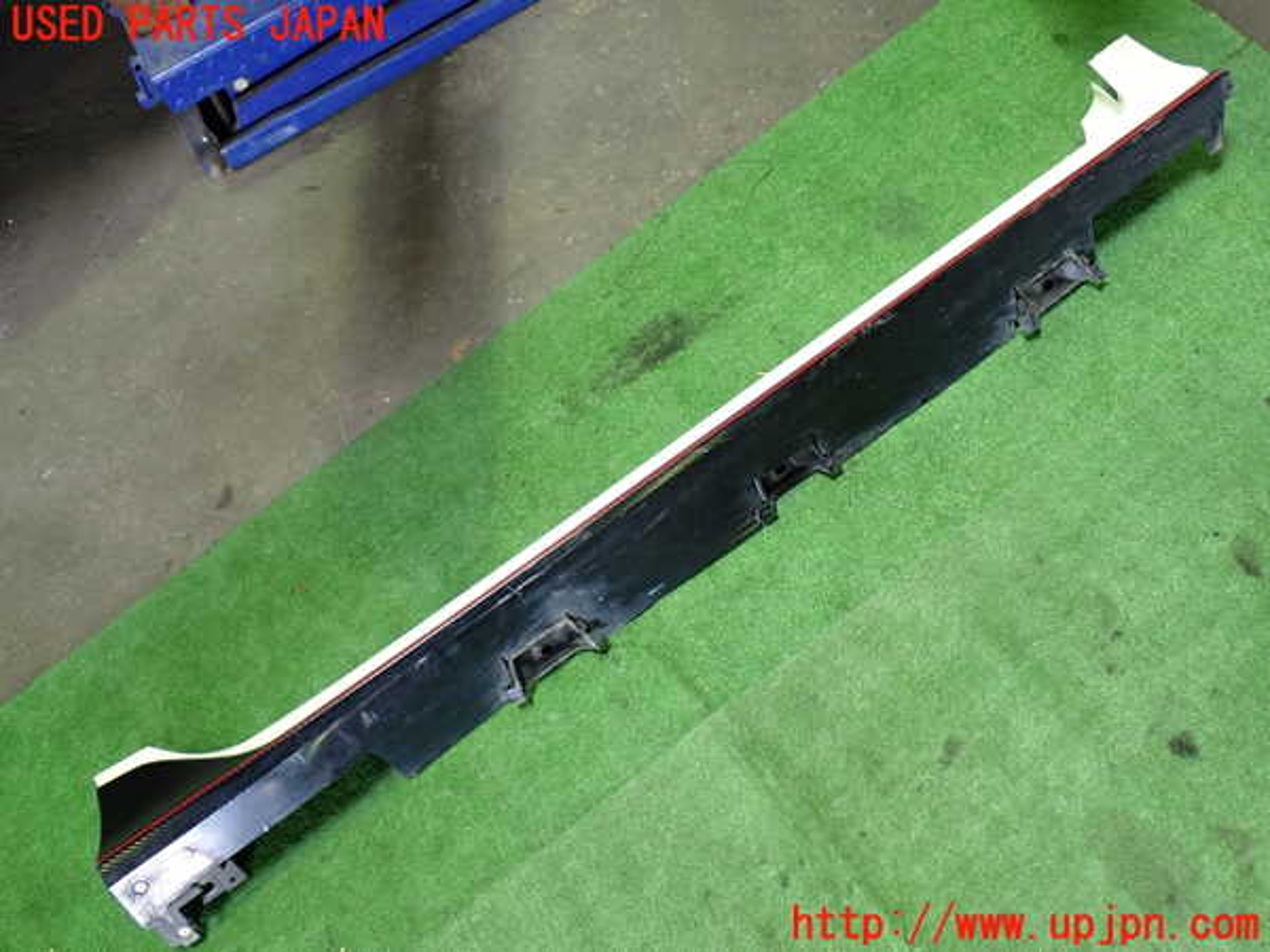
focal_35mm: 30
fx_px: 1101
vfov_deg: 46.8
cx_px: 635
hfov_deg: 60.0
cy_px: 476
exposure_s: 1/30
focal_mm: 5.4
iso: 250
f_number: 2.3
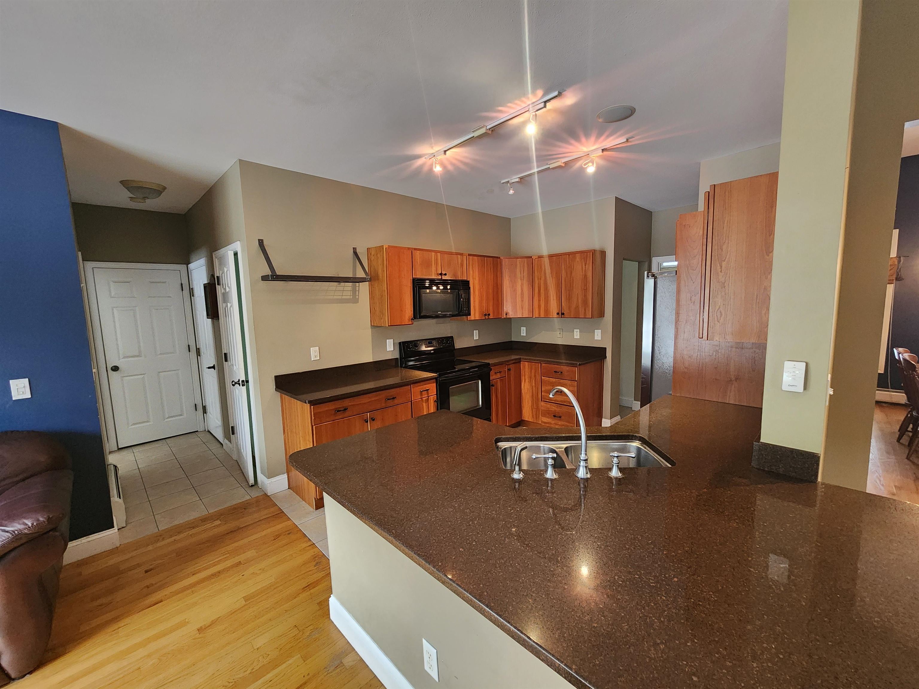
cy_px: 344
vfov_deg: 89.9
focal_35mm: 13
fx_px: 345
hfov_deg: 106.2
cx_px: 460
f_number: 2.2
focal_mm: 2.2
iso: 400
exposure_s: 1/60
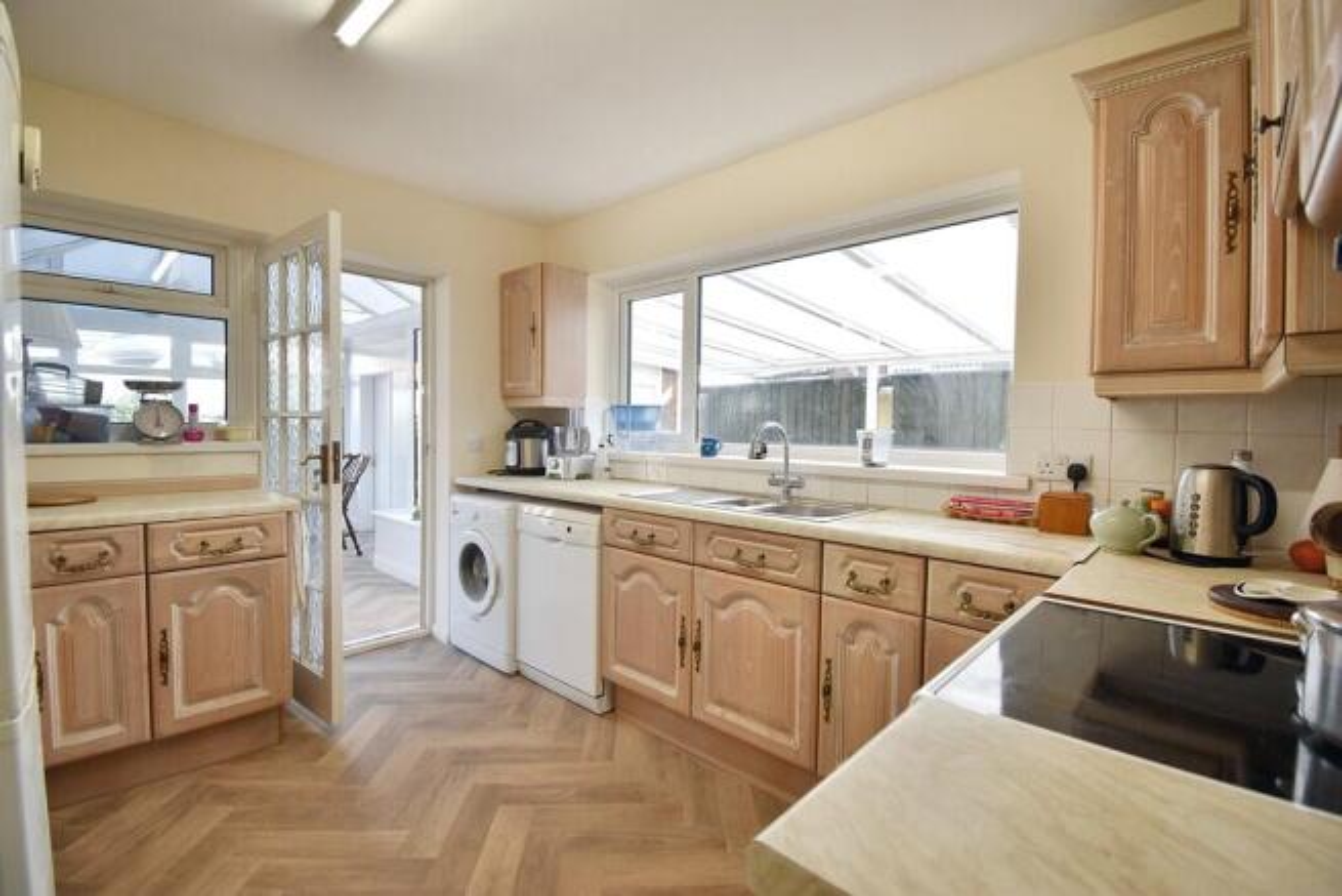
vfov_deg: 77.4
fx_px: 559
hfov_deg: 100.4
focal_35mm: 15
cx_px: 671
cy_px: 448
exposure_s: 1/60
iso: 100
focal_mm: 10
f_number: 4.5
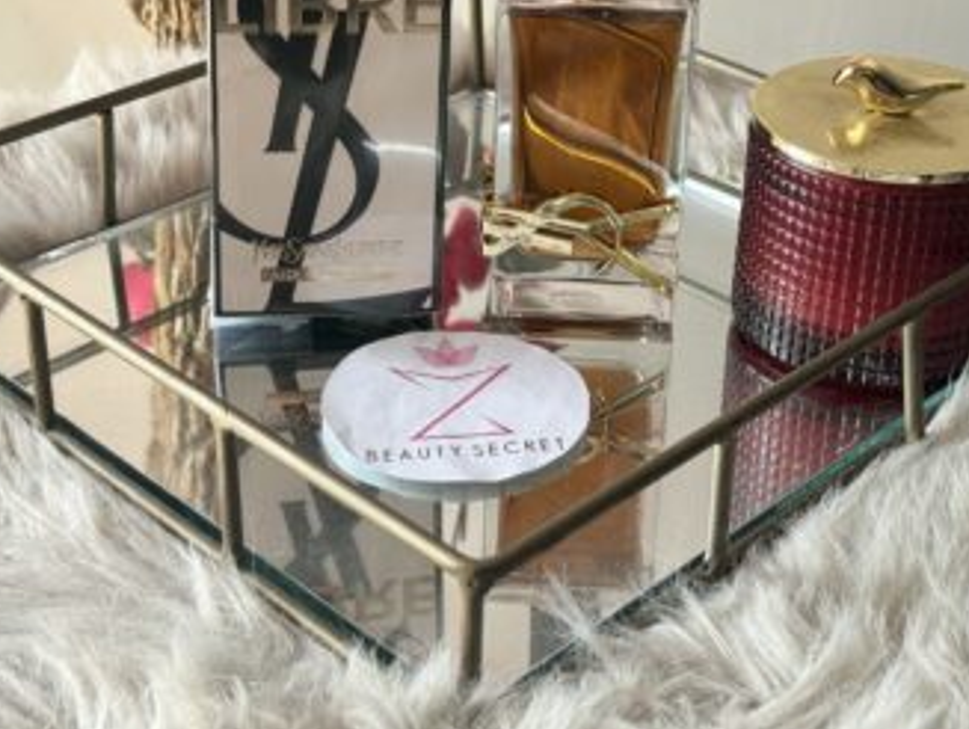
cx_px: 477
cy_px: 234
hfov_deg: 29.4
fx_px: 1850
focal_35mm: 66
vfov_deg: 22.2
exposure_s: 1/121
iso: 80
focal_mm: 6.76
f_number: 1.78
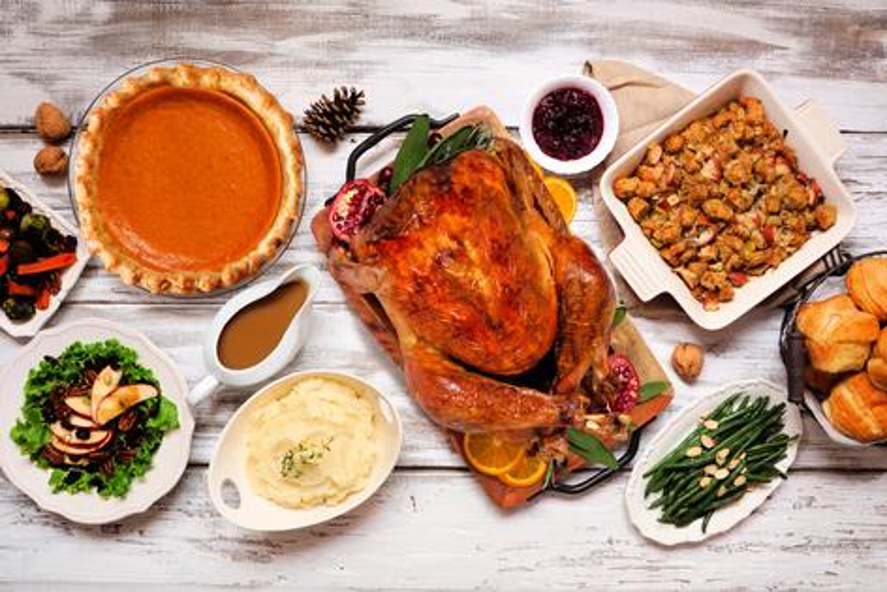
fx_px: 813
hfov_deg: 57.2
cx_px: 444
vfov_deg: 40.0
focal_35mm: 33
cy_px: 296
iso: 100
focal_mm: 22
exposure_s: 8
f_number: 16
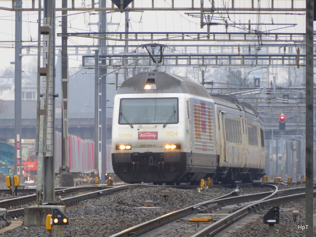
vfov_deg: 2.0
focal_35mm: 753
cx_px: 158
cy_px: 118
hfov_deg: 2.6
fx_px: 6874
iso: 250
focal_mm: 121.5
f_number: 6.3
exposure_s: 1/125
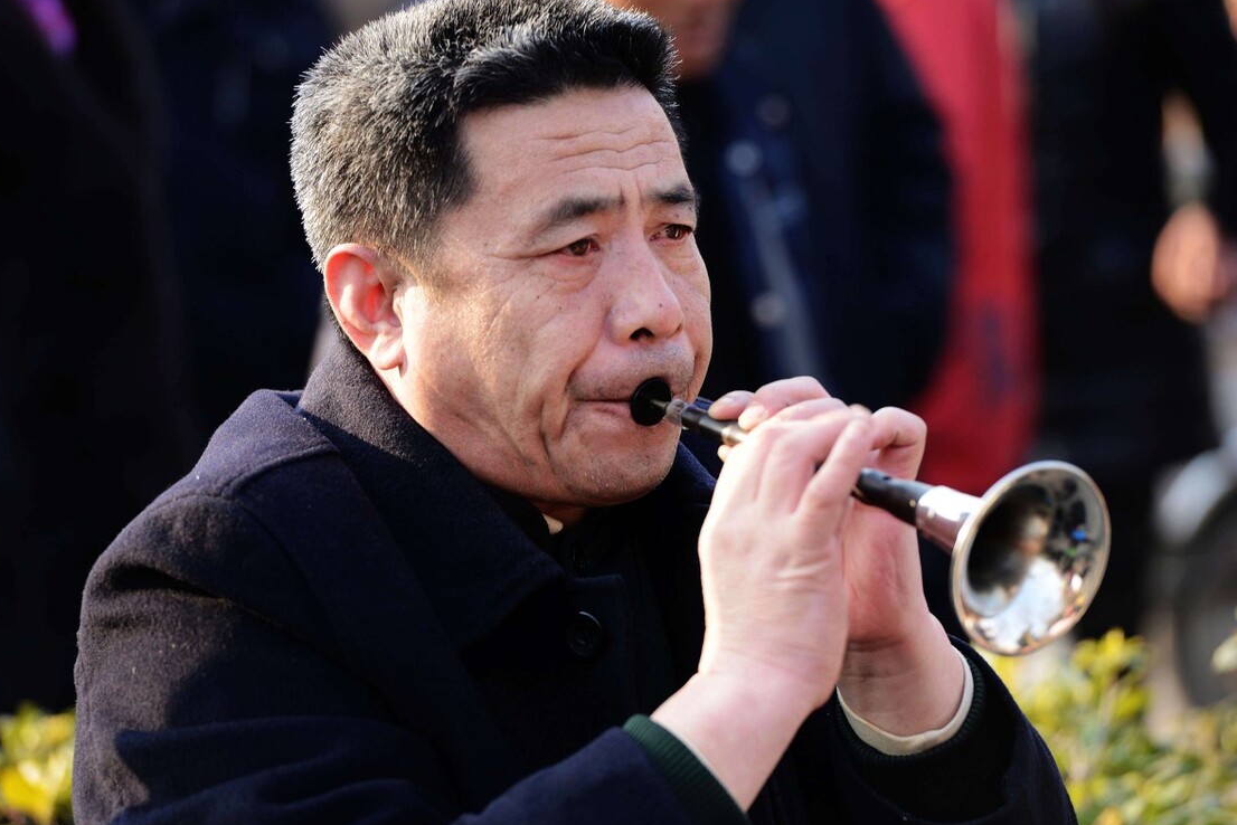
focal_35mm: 217
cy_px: 419
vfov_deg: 6.3
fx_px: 7458
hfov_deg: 9.5
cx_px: 620
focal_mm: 200
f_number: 5
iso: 100
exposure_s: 1/100
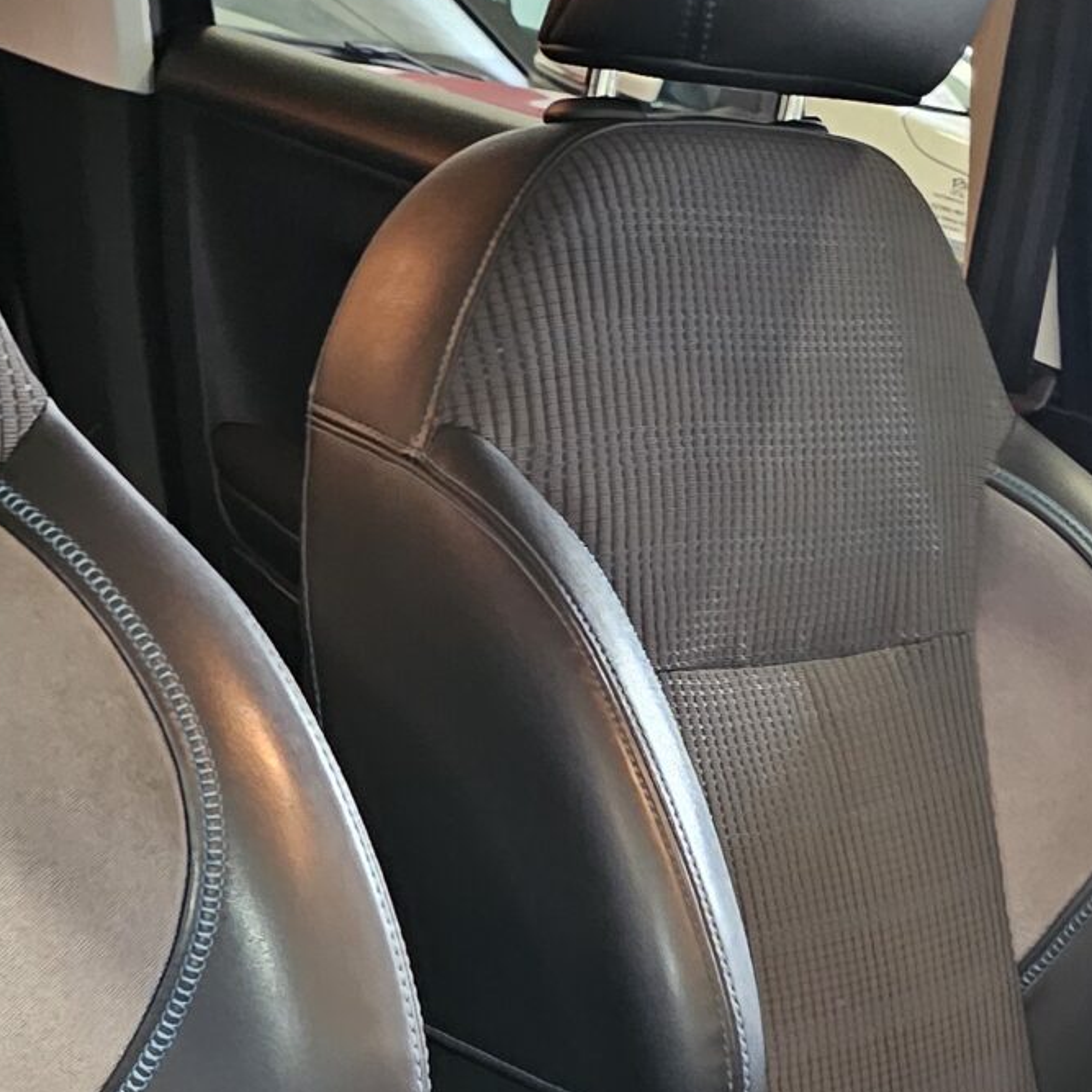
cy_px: 1180
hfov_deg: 21.7
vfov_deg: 21.2
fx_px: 2784
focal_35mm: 78
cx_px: 105
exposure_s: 1/25
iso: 1250
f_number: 1.7
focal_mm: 6.3
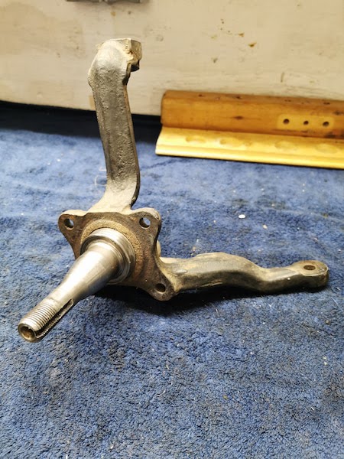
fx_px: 358
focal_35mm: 27
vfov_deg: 65.3
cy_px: 230
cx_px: 172
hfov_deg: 51.4
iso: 250
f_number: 1.6
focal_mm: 5.56
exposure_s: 1/50
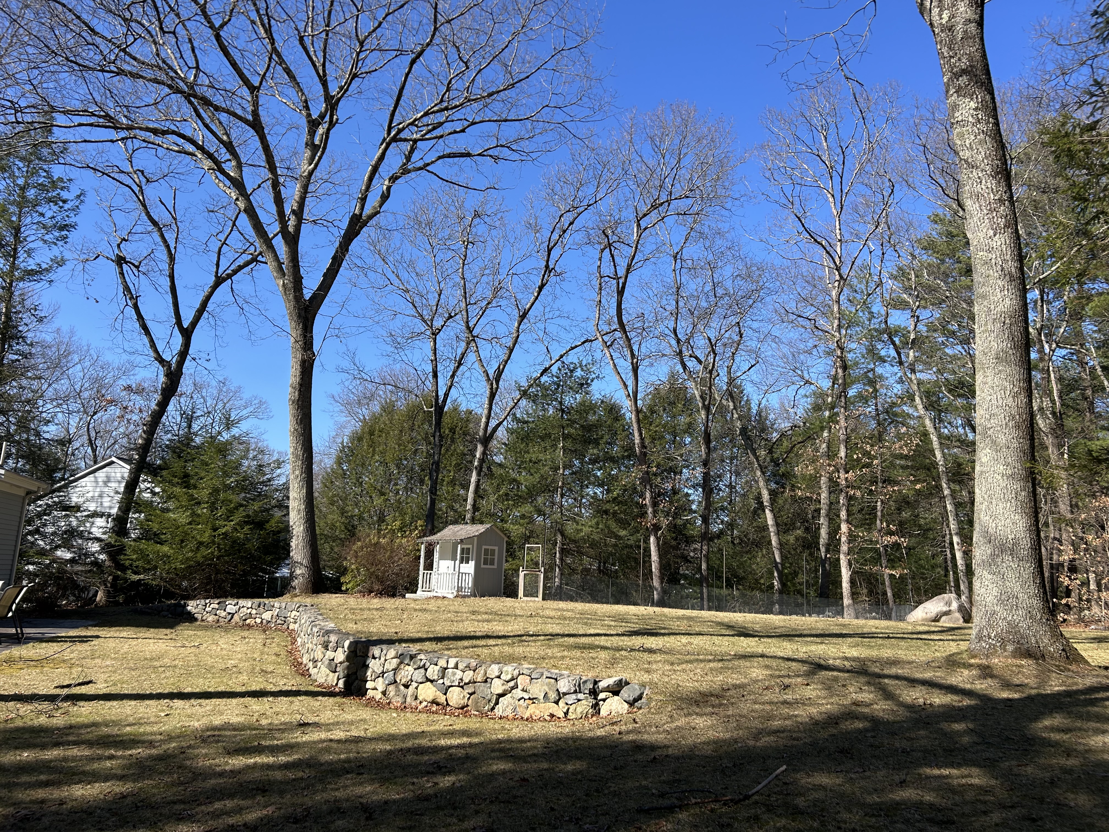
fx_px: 833
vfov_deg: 53.1
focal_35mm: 26
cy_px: 416
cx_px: 554
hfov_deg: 67.3
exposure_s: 1/2513
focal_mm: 5.7
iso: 50
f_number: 1.5
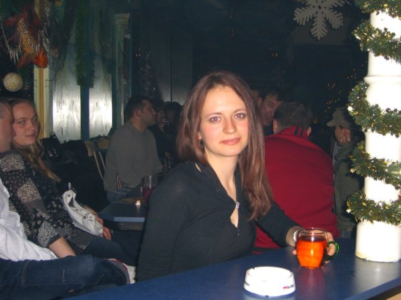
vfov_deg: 31.5
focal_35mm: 46
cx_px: 200
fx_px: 533
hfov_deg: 41.2
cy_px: 150
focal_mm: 9.5
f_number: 3.1
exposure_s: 1/60
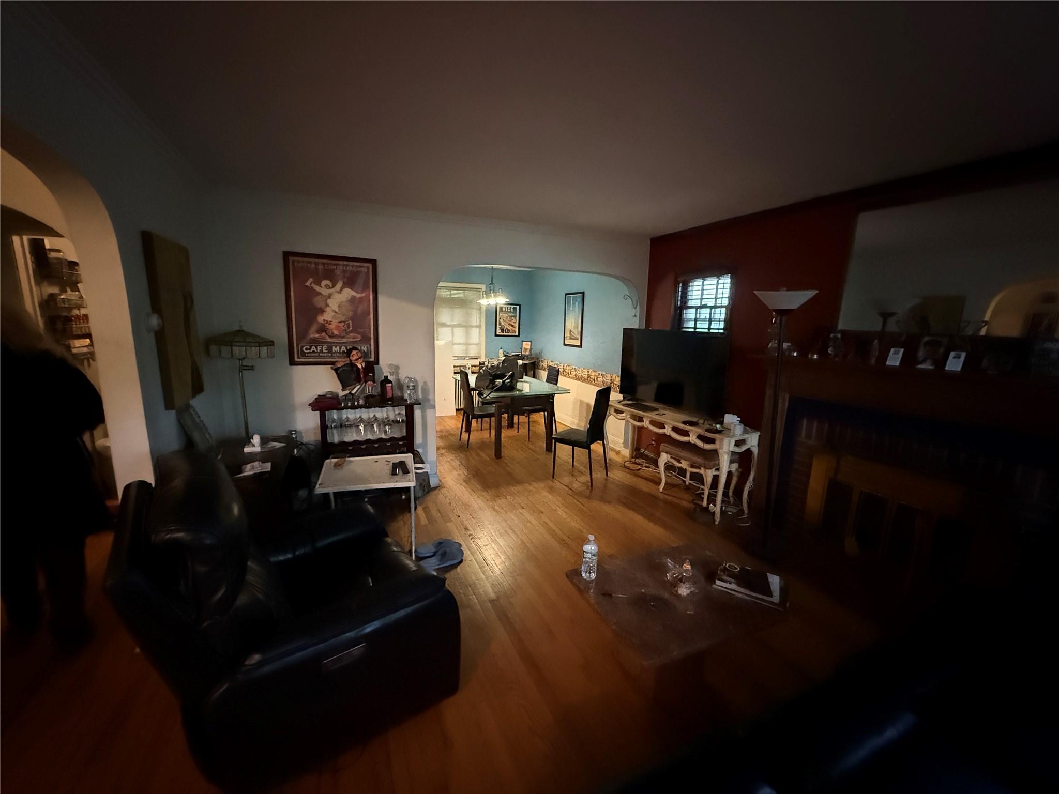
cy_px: 397
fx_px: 428
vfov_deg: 85.7
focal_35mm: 14
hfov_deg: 102.1
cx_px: 530
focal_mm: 2.22
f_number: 2.2
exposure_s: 1/40
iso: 1600
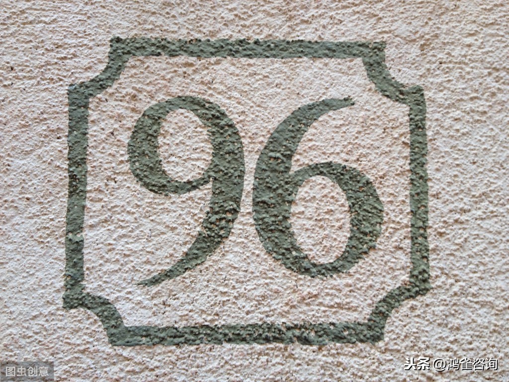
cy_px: 191
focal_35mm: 35
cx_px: 254
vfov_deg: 40.7
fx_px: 515
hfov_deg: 52.6
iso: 64
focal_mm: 4.28
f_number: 2.4
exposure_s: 1/120
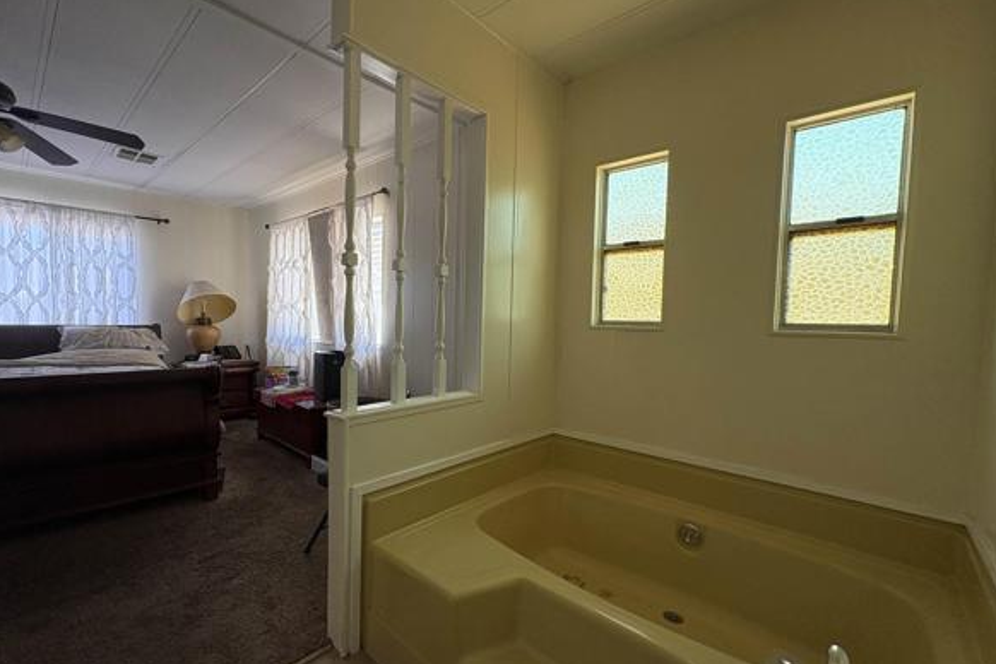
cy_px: 346
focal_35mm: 16
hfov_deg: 96.5
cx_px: 459
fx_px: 443
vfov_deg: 73.7
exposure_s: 1/99
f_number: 2.2
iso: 200
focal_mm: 2.22
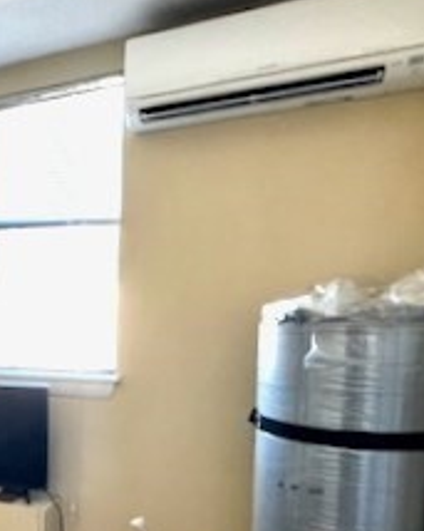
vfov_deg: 47.0
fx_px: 596
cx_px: -250
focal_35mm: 38
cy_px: 365
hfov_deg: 25.7
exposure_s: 1/99
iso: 160
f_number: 1.8
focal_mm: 1.57
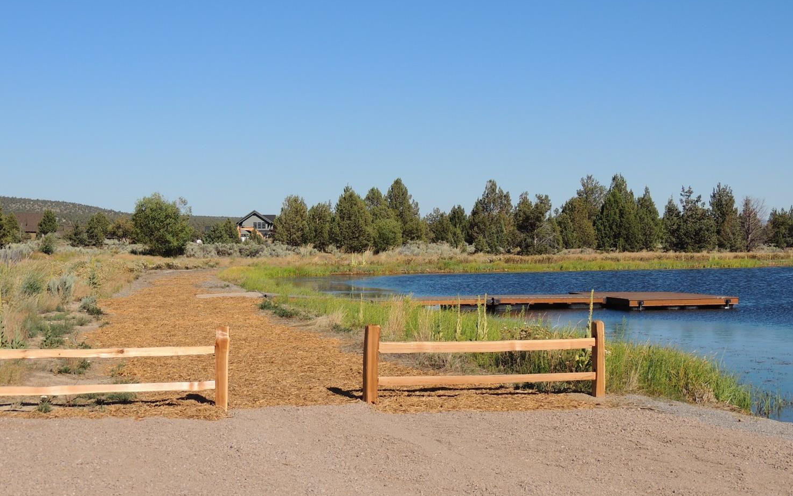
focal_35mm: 54
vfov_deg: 24.0
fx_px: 1167
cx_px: 395
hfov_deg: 37.5
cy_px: 236
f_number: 3.6
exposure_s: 1/1600
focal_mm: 8.9
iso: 100
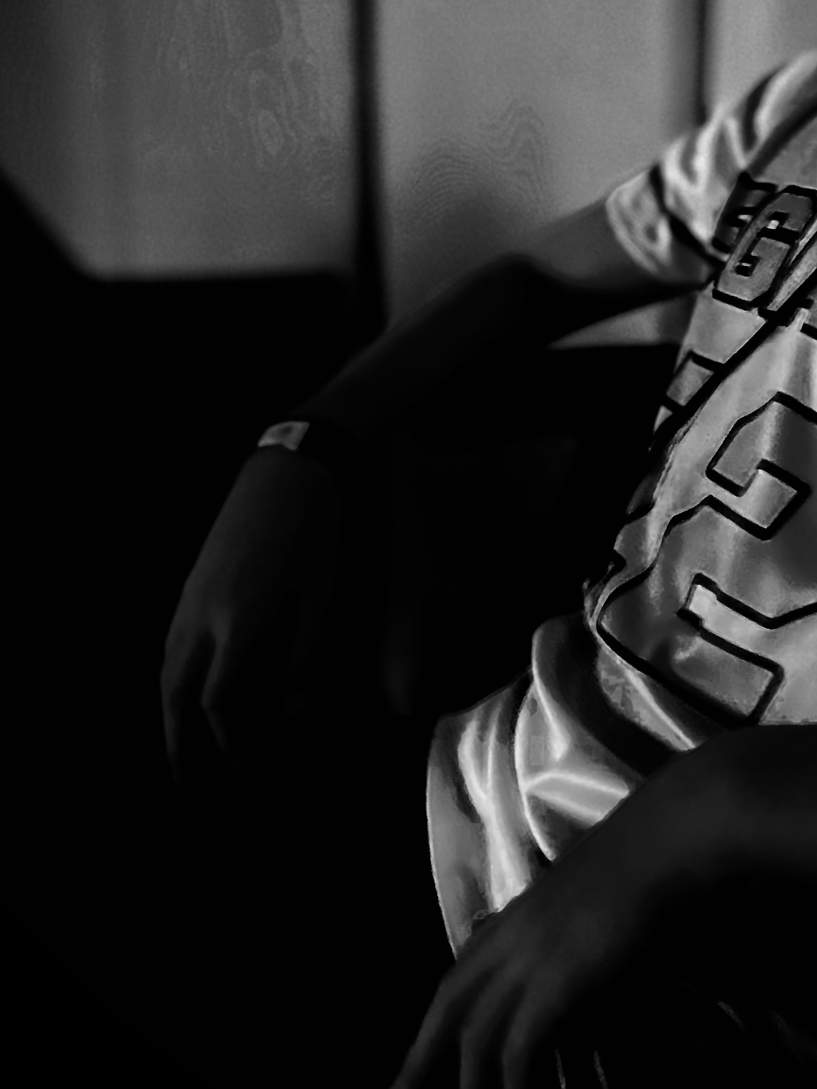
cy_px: 304
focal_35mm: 48
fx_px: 1511
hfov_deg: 29.2
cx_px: 717
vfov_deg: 38.8
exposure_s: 1/15
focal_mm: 5.1
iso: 1250
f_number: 1.6
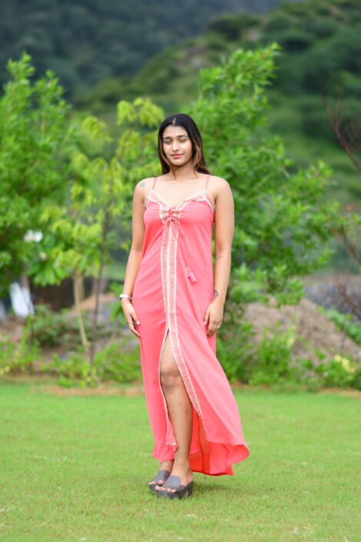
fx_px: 1910
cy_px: 271
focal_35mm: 127
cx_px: 180
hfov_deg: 10.8
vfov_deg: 16.1
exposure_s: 1/1000
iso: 160
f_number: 1.8
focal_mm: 85
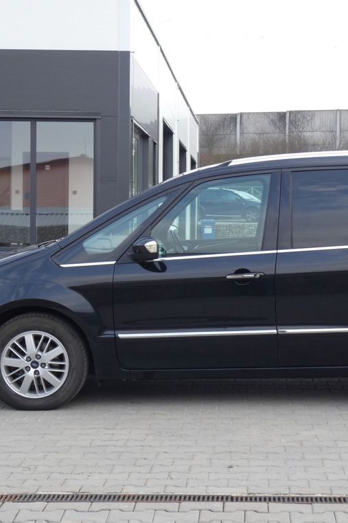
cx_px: 264
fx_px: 1015
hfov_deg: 19.3
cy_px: 260
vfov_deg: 28.8
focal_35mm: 70
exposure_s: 1/100
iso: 80
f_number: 5
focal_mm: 9
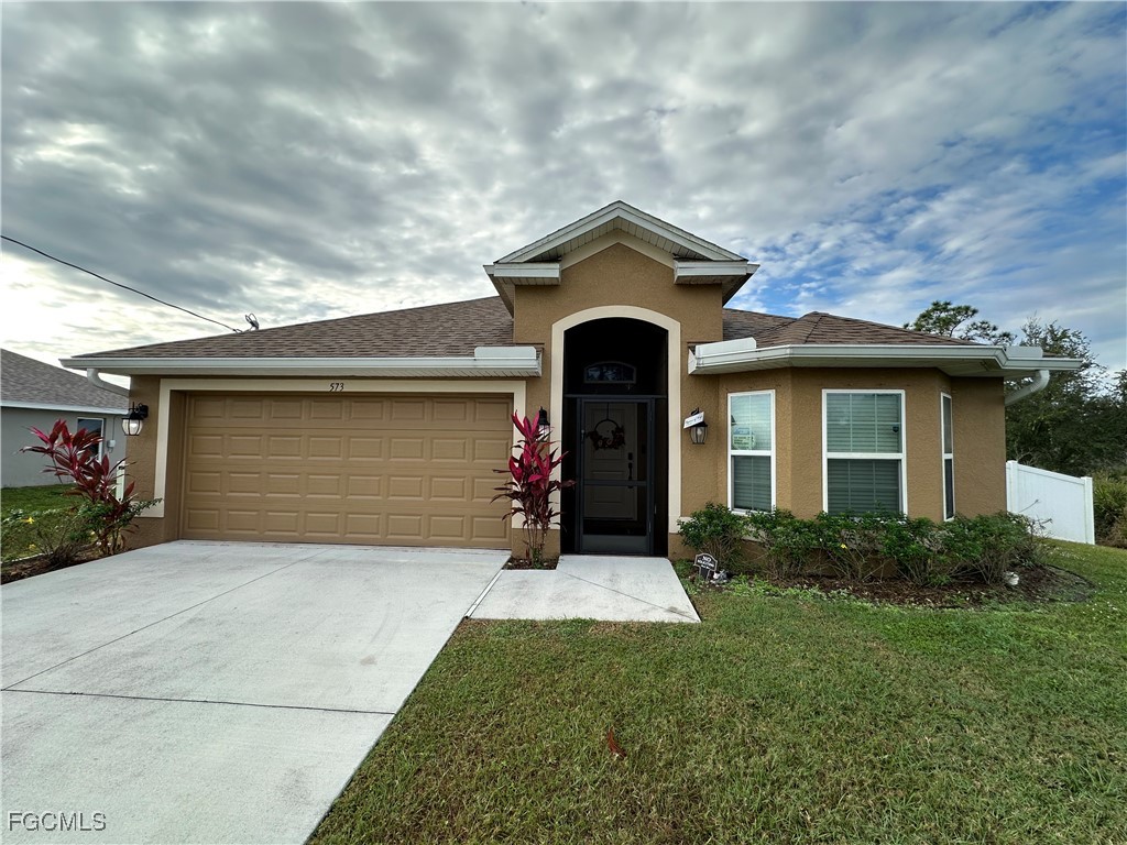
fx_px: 456
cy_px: 422
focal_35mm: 14
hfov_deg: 102.1
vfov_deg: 85.7
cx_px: 564
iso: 40
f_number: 2.2
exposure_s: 1/532
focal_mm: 2.22
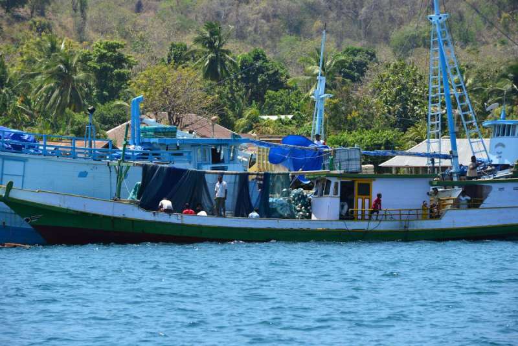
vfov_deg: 6.9
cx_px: 259
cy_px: 173
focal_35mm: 200
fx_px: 2879
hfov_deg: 10.3
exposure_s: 1/500
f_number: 9
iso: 250
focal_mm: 200
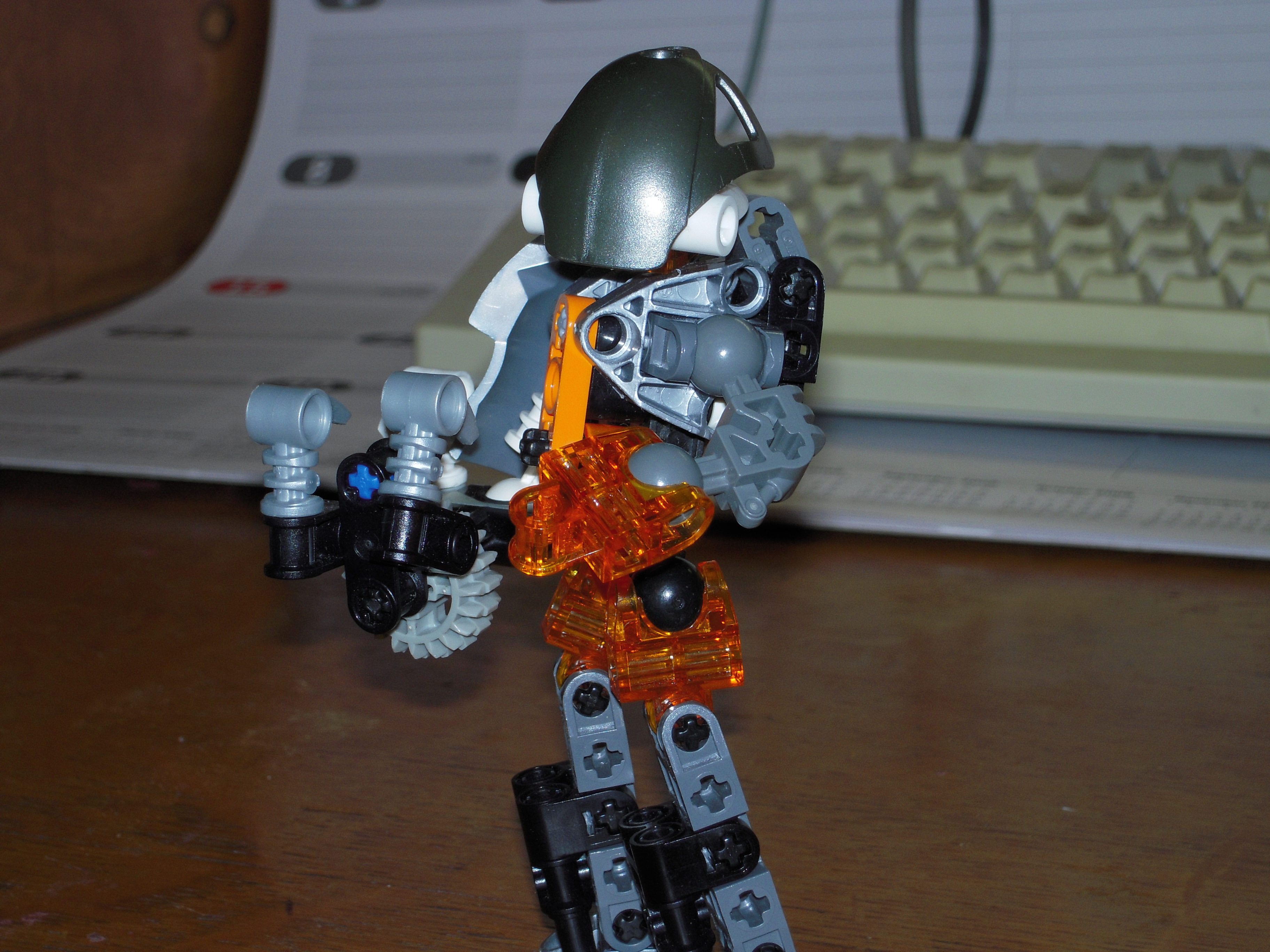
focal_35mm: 98
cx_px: 635
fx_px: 3595
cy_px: 476
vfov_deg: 15.1
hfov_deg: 20.0
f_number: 5.3
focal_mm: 17.4
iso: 100
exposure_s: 1/60
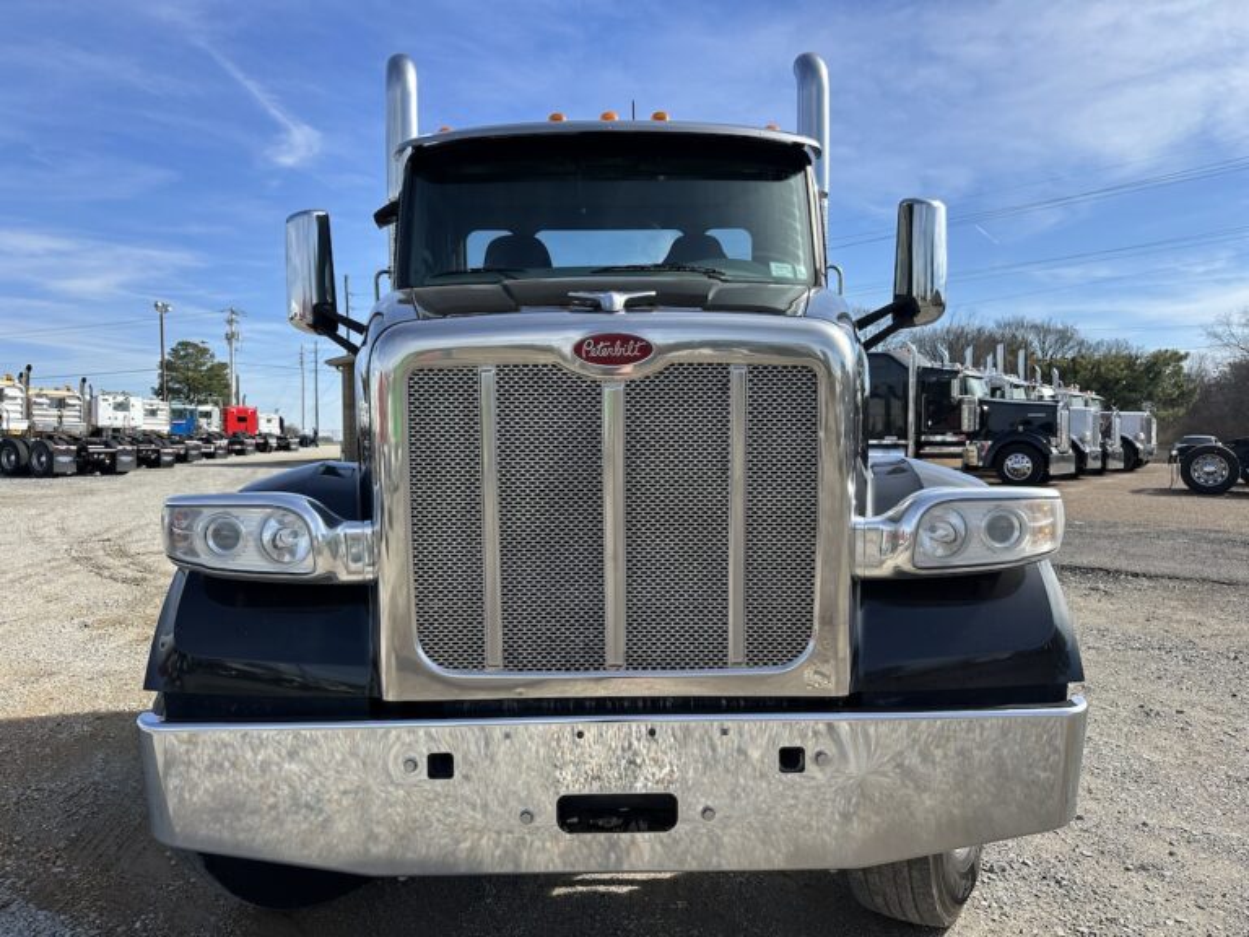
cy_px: 468
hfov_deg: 71.6
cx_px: 624
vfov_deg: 56.8
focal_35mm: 24
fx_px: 866
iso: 80
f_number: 1.78
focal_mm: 6.86
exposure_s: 1/3472
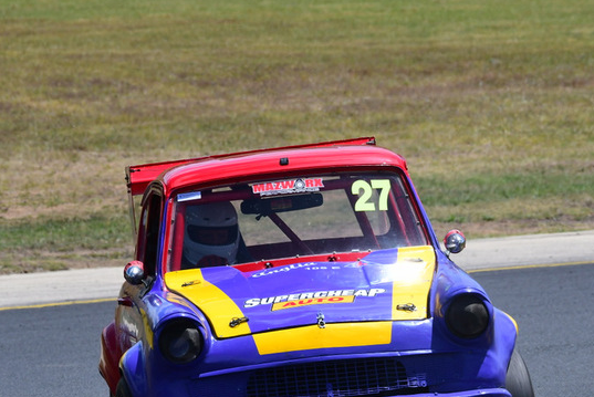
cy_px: 282
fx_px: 12170
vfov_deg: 1.9
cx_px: 371
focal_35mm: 737
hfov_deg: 2.8
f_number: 11
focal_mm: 330
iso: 320
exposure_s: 1/640
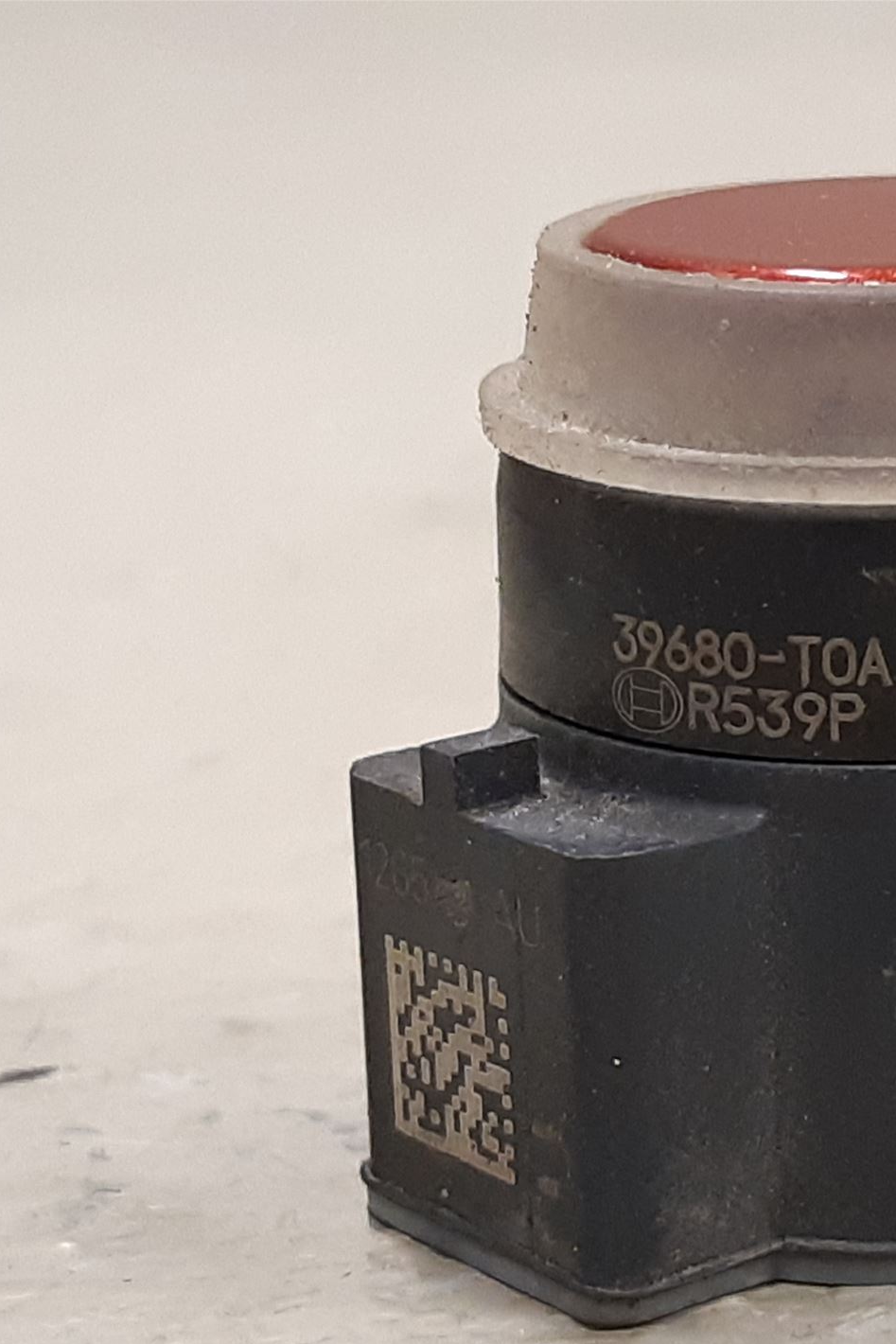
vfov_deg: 49.5
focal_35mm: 39
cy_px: 726
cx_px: 852
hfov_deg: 32.1
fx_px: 1456
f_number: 1.7
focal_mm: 3.93
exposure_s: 1/50
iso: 250
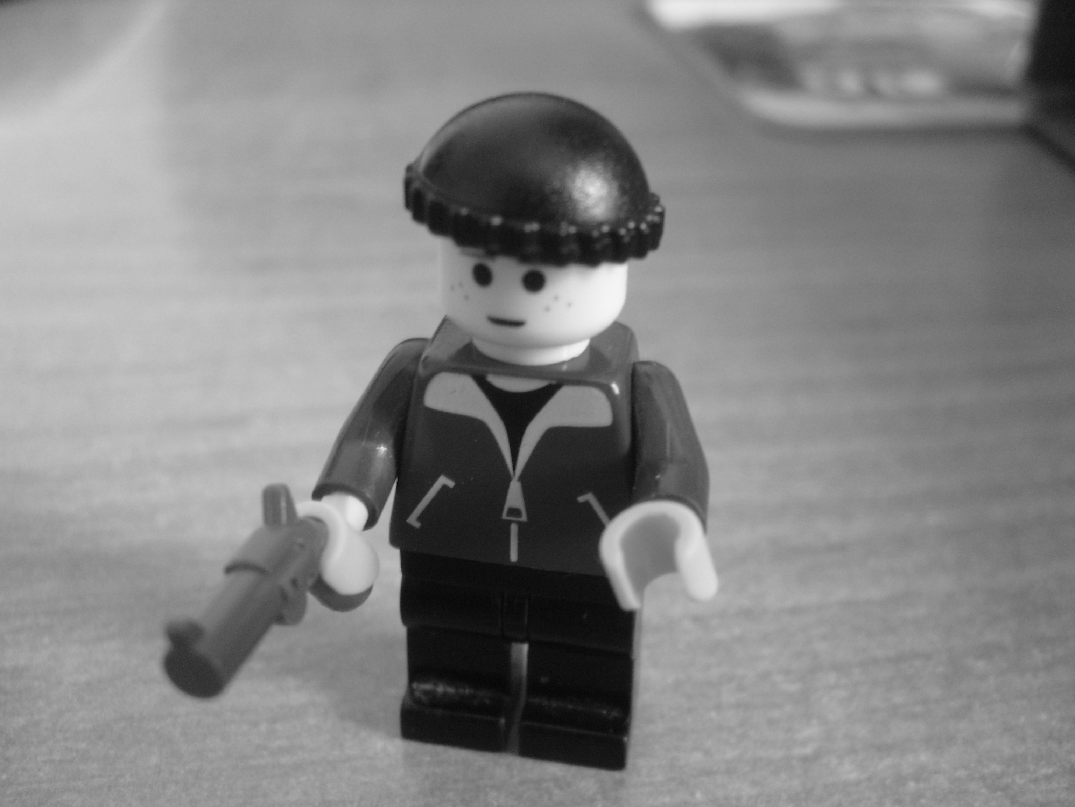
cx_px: 538
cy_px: 404
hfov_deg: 52.6
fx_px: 1087
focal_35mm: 35
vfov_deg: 40.7
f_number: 2.8
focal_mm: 5.8
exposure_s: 1/6
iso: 200
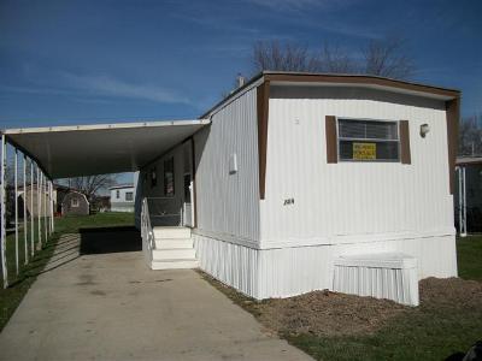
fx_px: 446
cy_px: 180
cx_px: 241
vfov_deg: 44.2
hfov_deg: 56.8
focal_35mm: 32
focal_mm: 5.7
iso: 80
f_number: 8.8
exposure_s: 1/640
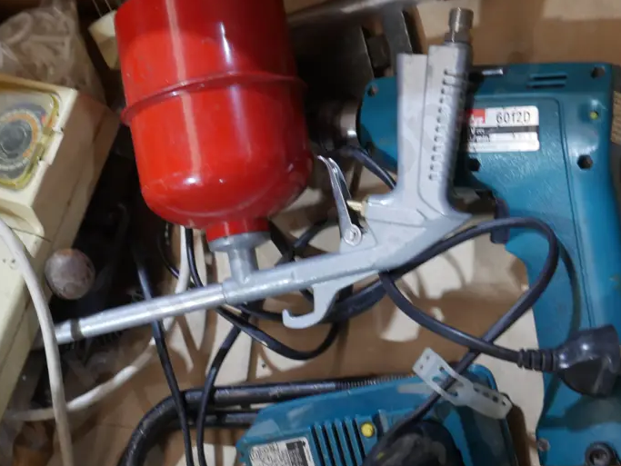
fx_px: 1077
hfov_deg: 32.1
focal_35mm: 60
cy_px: 237
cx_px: 285
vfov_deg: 24.4
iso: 800
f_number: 4.5
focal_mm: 20
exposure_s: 1/60
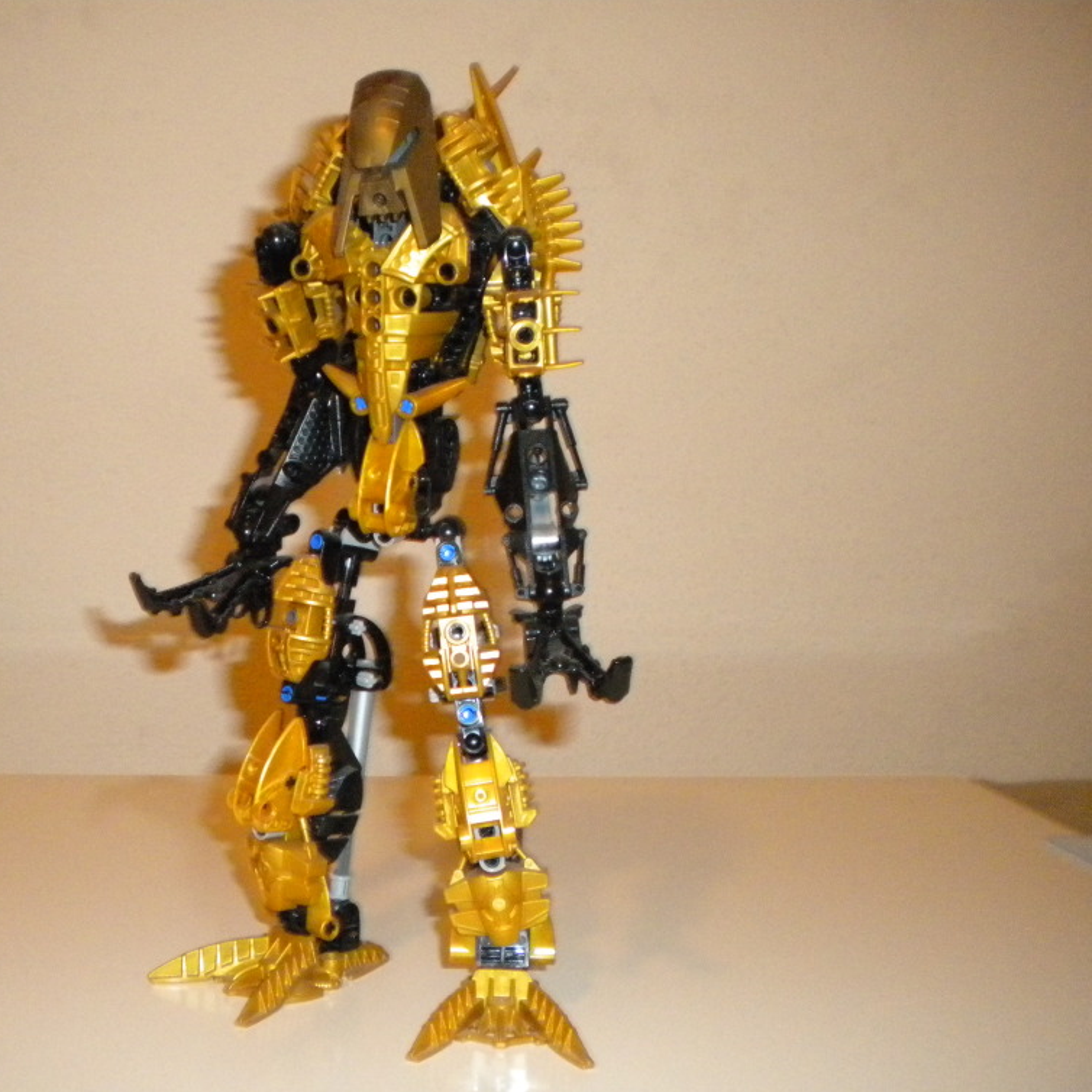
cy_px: 549
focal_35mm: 42
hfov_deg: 39.8
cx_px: 420
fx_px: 1499
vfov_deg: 40.0
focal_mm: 6.3
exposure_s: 1/30
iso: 800
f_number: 3.1
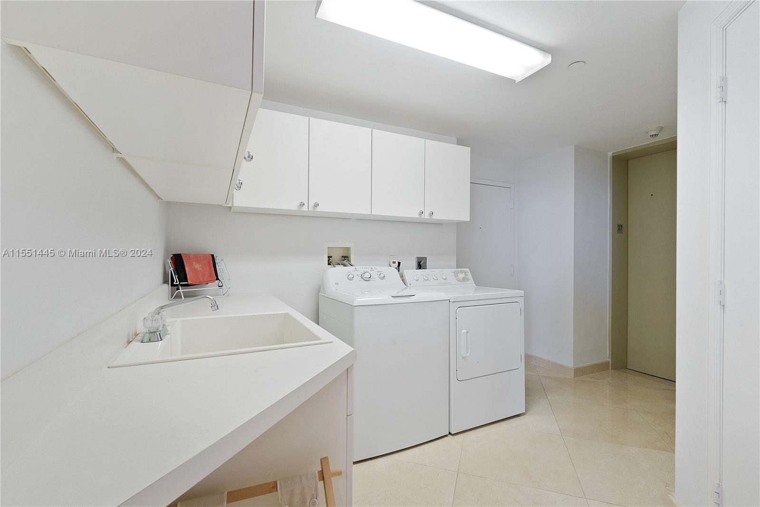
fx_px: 338
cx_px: 380
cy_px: 254
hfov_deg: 96.7
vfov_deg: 73.8
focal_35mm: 16
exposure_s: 1/3
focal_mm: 16
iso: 640
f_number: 13
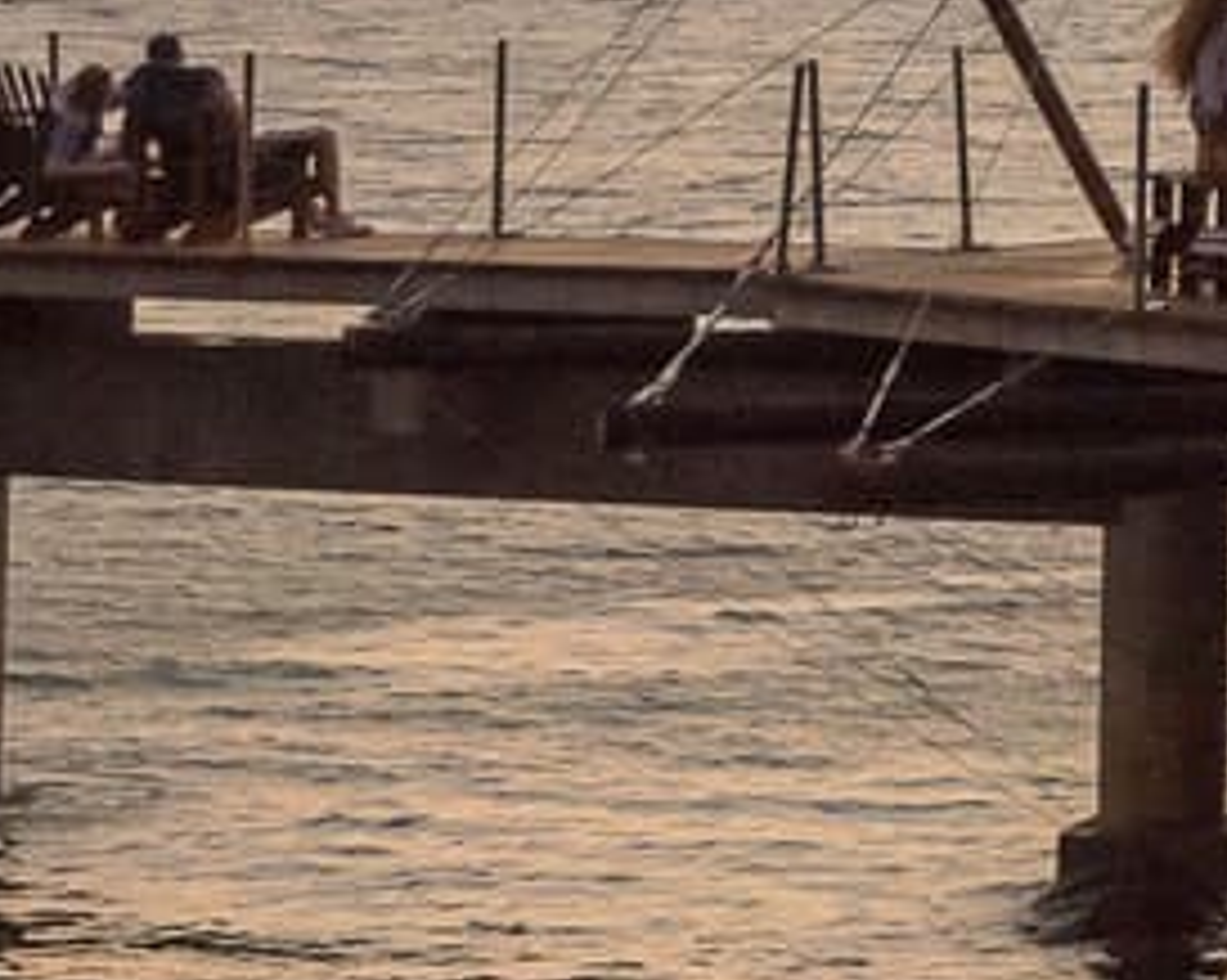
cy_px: -825
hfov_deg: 7.4
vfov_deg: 6.3
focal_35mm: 241
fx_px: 8746
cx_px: 3160
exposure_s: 1/1250
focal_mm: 35
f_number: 8
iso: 800
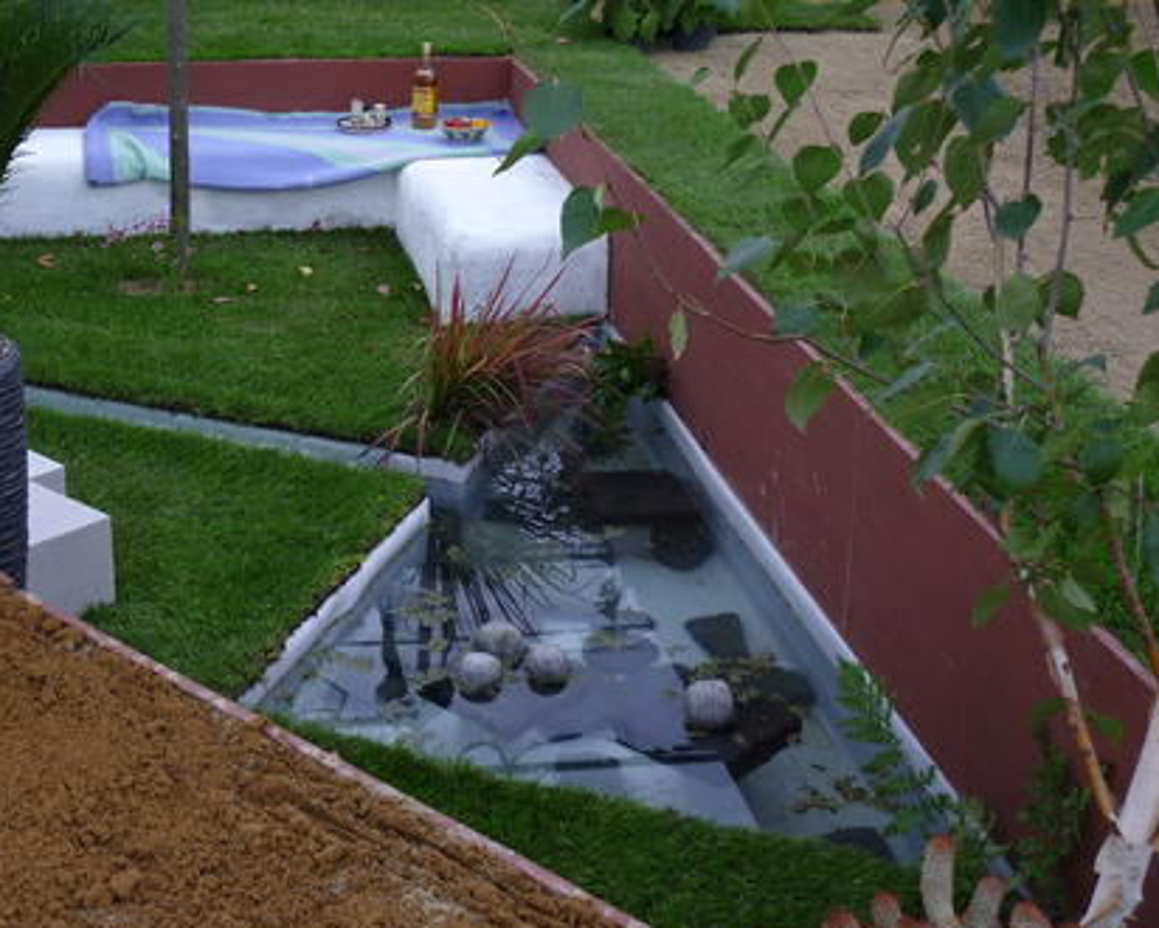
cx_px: 290
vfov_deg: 30.1
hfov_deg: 36.5
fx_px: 1716
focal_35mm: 50
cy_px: 315
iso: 80
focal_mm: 5.5
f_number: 2.8
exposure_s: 1/60
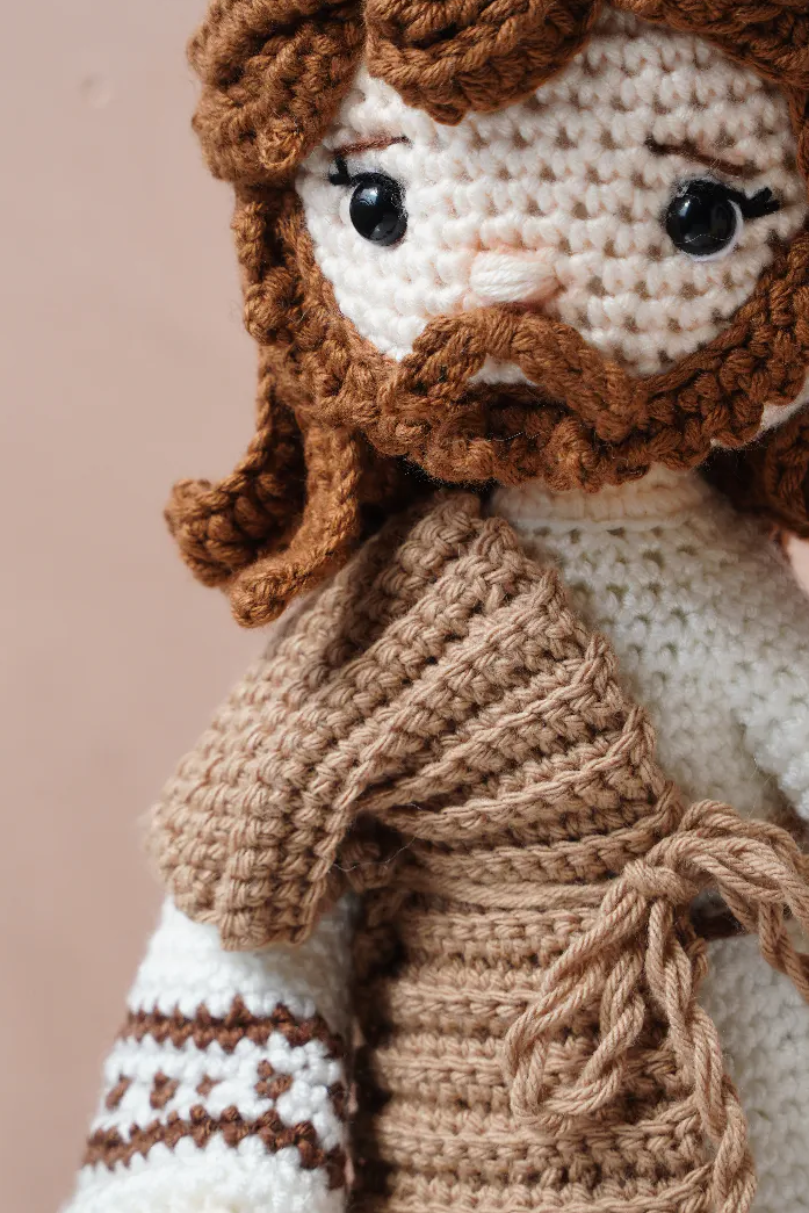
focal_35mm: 222
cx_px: 522
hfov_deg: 6.2
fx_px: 7471
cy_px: 570
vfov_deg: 9.3
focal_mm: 103
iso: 100
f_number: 7.1
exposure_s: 1/100
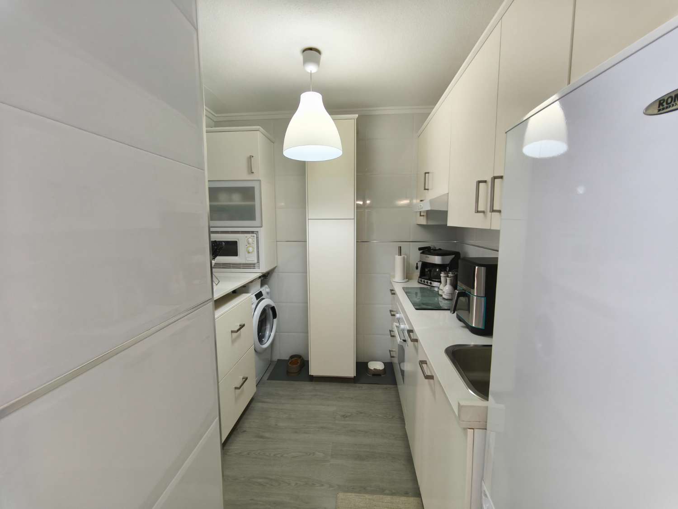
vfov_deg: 81.7
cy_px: 254
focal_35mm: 15
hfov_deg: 98.2
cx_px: 339
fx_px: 294
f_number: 2.2
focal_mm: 1.91
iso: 200
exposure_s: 1/33.3
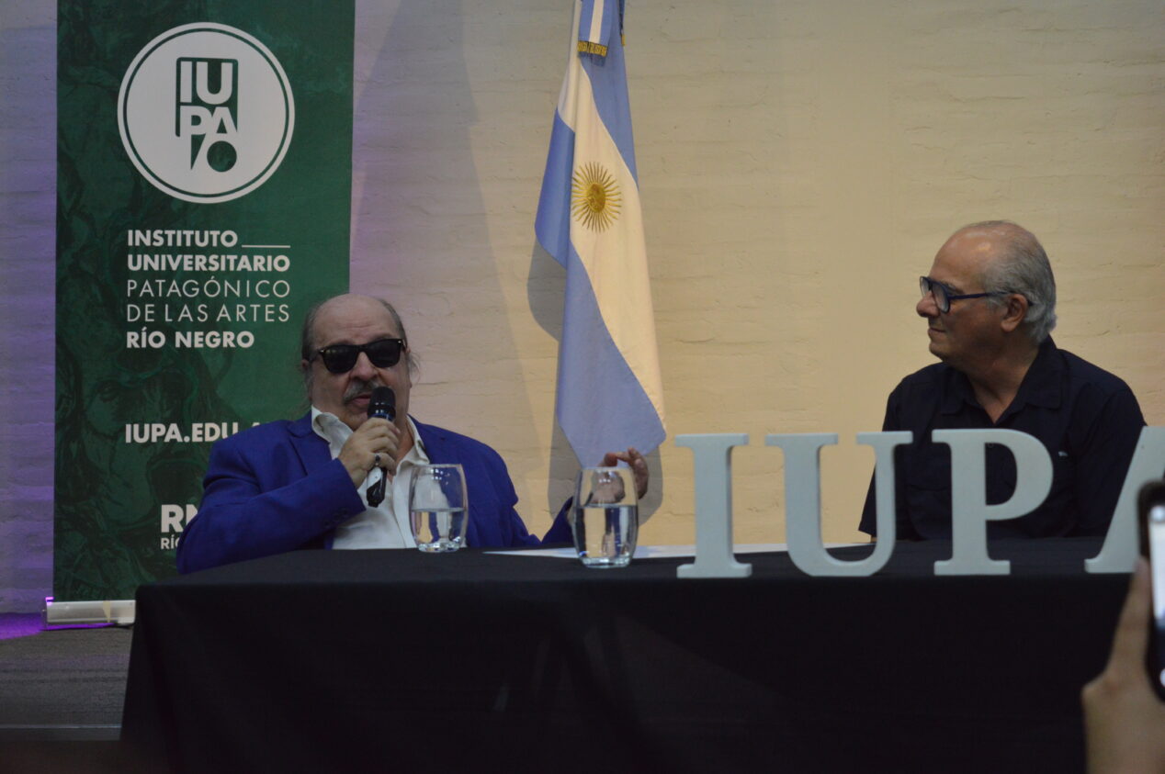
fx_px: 2667
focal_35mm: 82
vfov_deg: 16.5
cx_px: 582
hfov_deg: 24.6
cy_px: 387
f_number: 5.6
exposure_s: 1/80
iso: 1600
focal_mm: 55
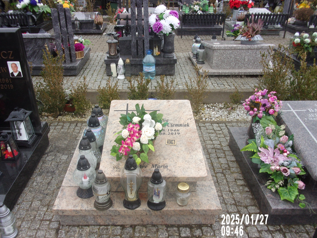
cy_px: 126
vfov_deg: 46.8
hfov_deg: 59.9
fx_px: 275
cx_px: 148
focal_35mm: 30
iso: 80
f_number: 3.9
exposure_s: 1/70
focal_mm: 5.1
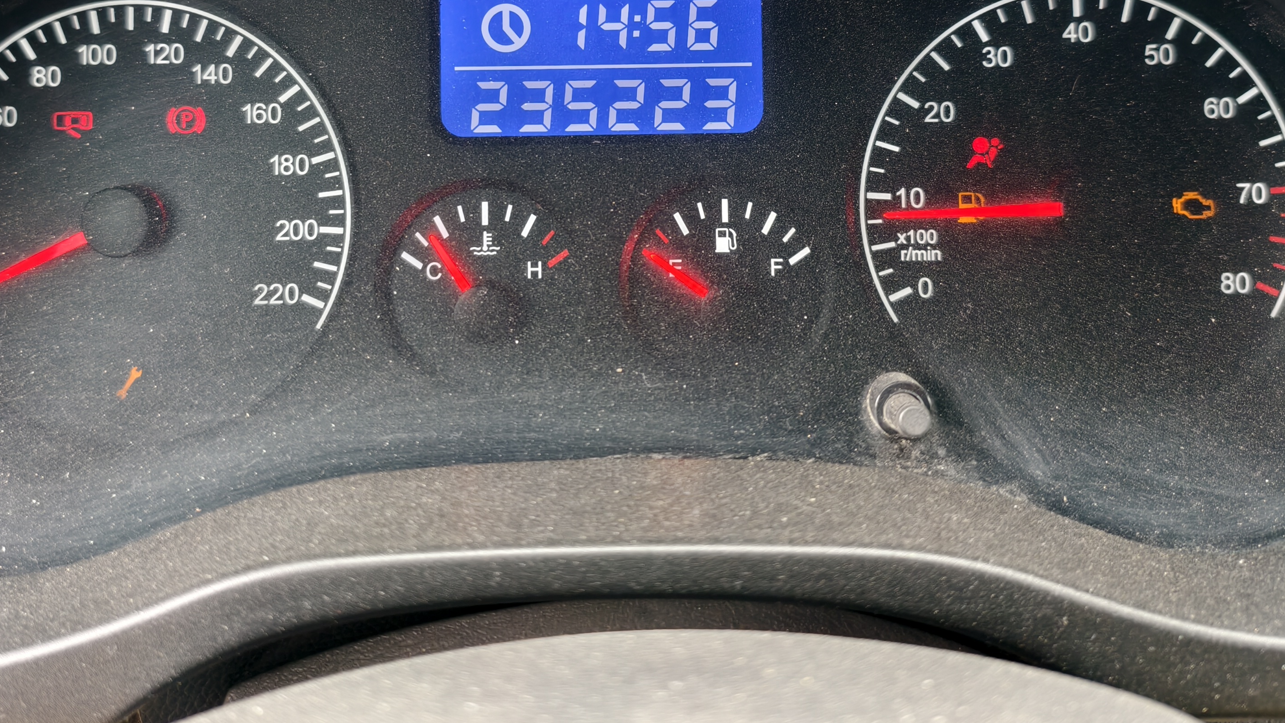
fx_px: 1227
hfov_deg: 55.3
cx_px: 615
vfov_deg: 31.7
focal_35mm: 36
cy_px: 111
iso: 166
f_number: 1.57
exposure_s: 1/100
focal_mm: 6.54
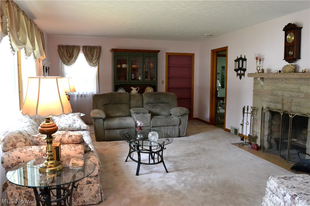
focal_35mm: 27
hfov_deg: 67.4
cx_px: 155
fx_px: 232
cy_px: 103
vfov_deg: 47.9
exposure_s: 1/30
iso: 3200
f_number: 10
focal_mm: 18
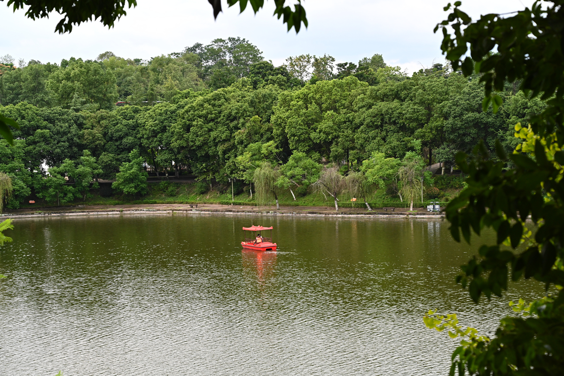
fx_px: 1018
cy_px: 188
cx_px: 282
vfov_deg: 20.9
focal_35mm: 65
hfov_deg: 31.0
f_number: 8
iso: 800
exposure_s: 1/200
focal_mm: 65
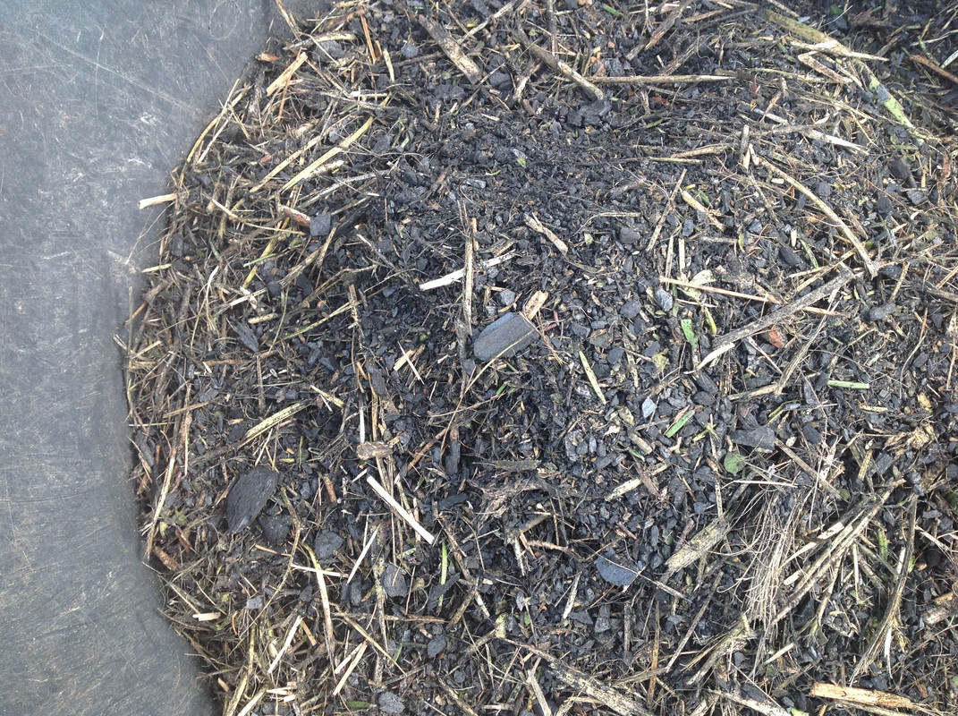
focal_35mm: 35
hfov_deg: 52.7
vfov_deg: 40.6
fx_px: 967
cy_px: 358
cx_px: 479
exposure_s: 1/120
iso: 50
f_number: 2.4
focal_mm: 4.28
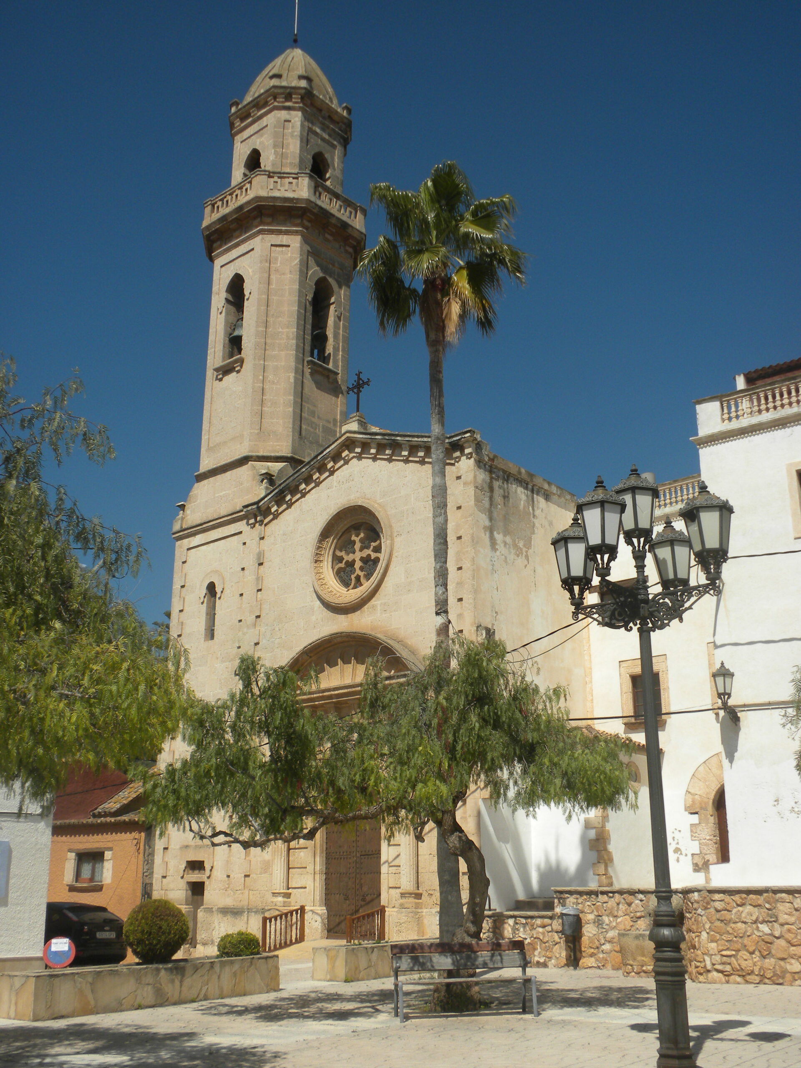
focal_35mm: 37
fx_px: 1142
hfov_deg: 38.7
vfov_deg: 50.1
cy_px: 534
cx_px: 400
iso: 64
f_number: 10
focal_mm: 6.6
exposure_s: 1/200
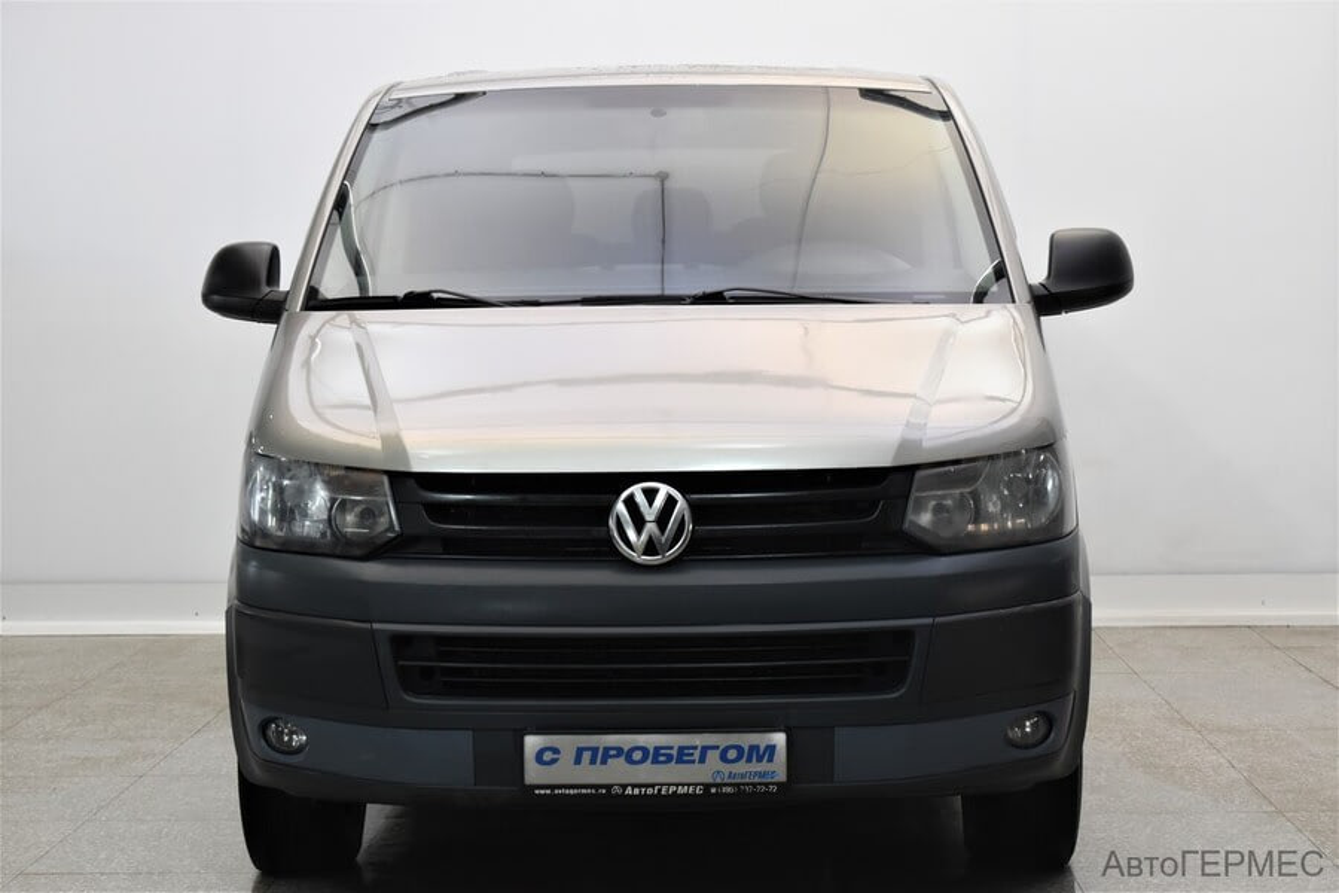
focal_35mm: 69
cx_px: 670
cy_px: 446
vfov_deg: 19.7
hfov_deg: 29.2
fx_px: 2566
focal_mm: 46
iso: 800
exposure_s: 1/60
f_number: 5.6
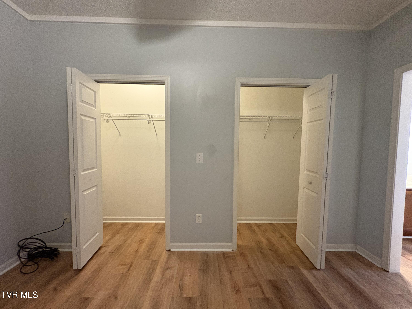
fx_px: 167
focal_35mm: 14
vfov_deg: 85.7
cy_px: 154
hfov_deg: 102.1
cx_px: 206
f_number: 2.2
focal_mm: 2.22
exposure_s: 1/60
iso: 640
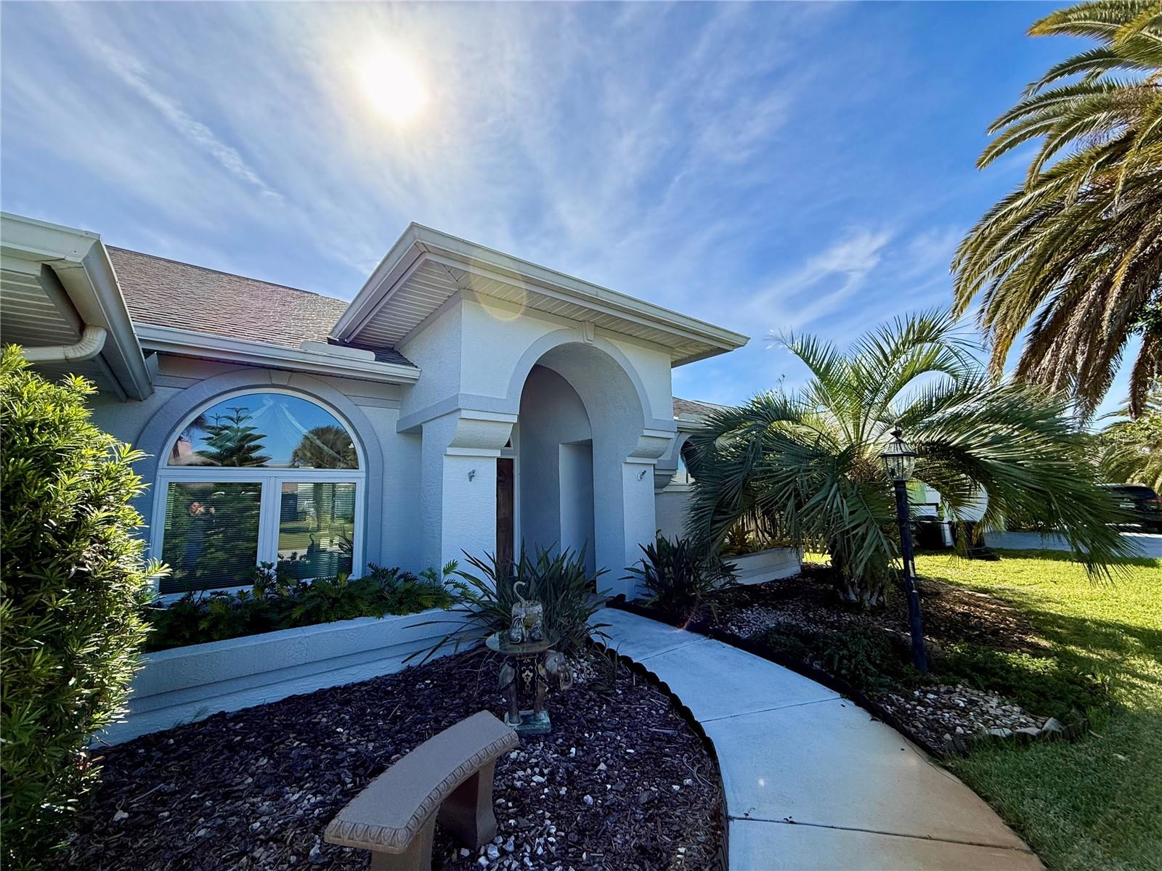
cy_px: 436
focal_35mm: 14
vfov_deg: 85.7
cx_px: 581
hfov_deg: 102.1
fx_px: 470
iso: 64
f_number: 2.2
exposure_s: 1/1285
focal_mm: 2.22
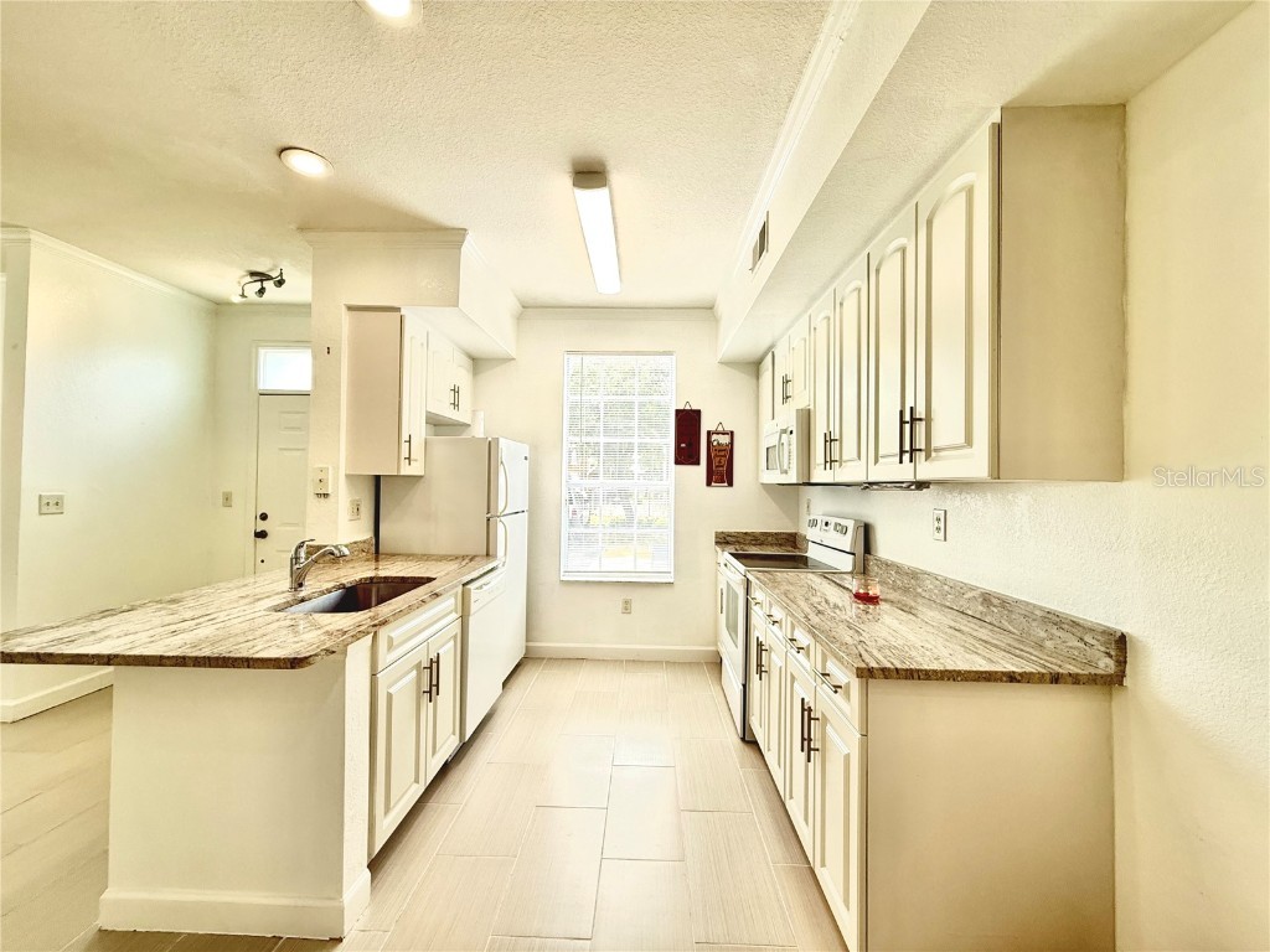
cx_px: 635
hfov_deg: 102.1
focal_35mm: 14
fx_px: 514
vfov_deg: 85.7
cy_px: 476
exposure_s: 1/120
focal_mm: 2.22
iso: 200
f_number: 2.2
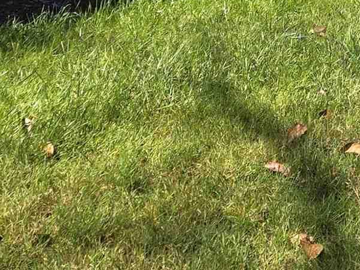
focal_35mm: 118
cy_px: -198
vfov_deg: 11.7
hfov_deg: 15.9
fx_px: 1227
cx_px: 451
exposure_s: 1/955
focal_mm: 5.4
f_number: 1.8
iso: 25
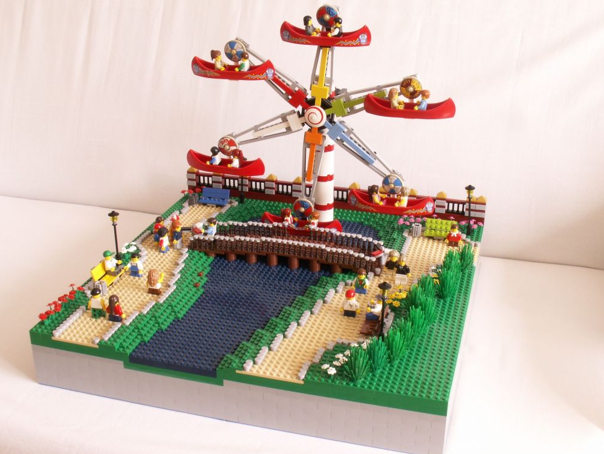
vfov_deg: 35.2
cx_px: 297
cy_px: 230
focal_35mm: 41
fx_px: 716
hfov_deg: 45.8
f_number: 8
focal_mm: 6.62
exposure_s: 1/4
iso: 50
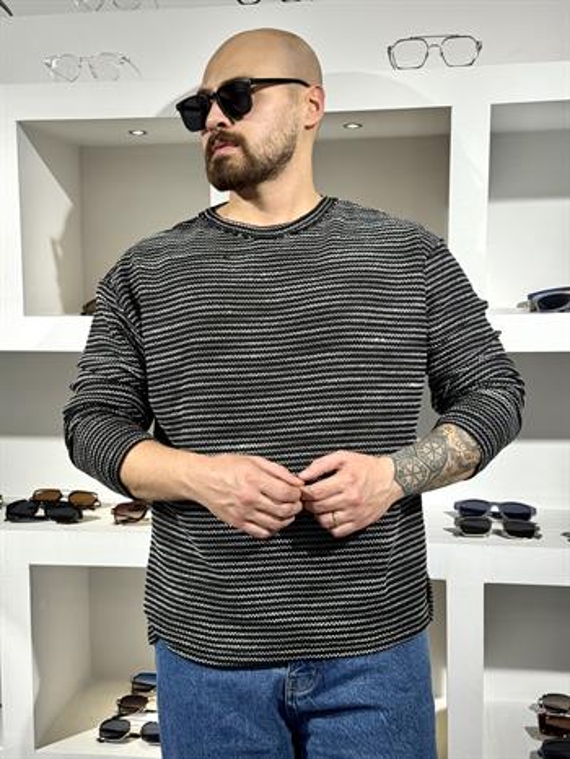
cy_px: 380
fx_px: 1053
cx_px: 285
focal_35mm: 48
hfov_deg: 30.3
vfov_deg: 39.6
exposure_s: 1/156
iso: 64
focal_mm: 6.76
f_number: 1.78
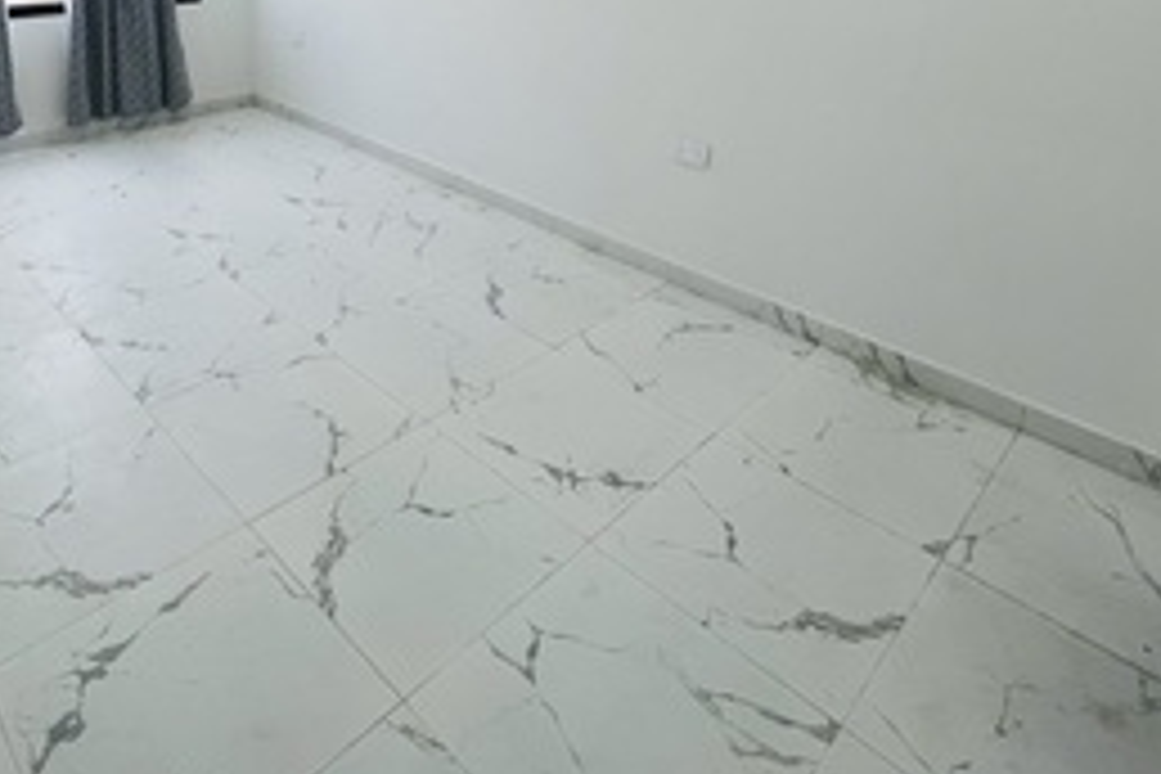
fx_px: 774
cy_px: 47
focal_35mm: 24
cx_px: 434
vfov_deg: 46.7
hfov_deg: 72.5
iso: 64
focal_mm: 1.57
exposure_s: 1/100
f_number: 1.8
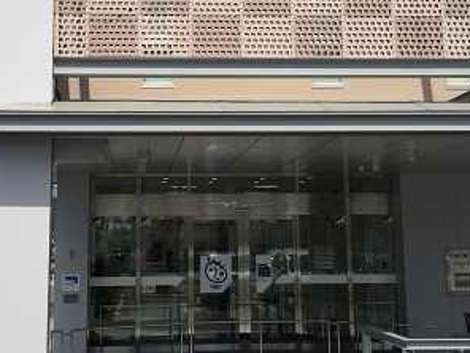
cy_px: 110
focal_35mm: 64
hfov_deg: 30.2
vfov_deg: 22.8
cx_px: 195
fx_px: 869
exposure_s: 1/3300
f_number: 2.2
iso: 32
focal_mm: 4.15
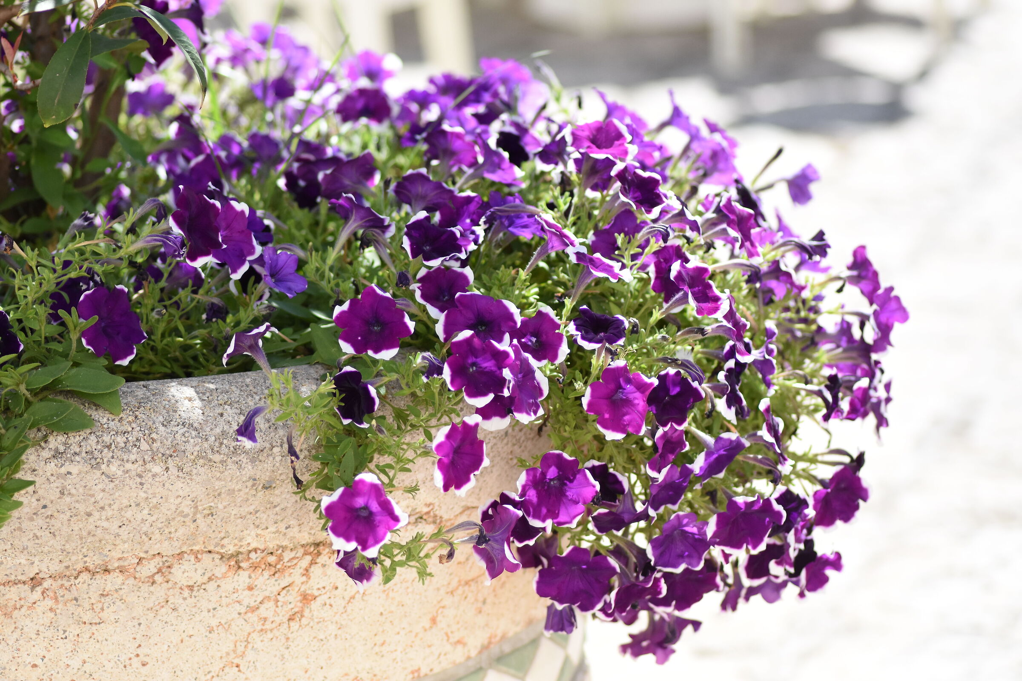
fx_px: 4258
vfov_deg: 9.1
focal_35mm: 150
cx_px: 511
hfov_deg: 13.7
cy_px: 340
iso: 1000
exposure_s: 1/8000
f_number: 3.3
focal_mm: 100
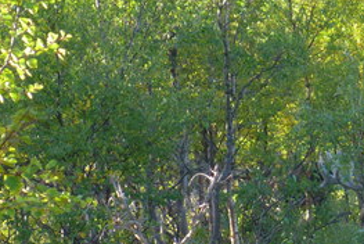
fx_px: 2075
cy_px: 209
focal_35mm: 205
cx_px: 437
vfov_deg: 6.7
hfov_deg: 9.9
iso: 80
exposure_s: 1/125
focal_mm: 14.7
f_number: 2.5
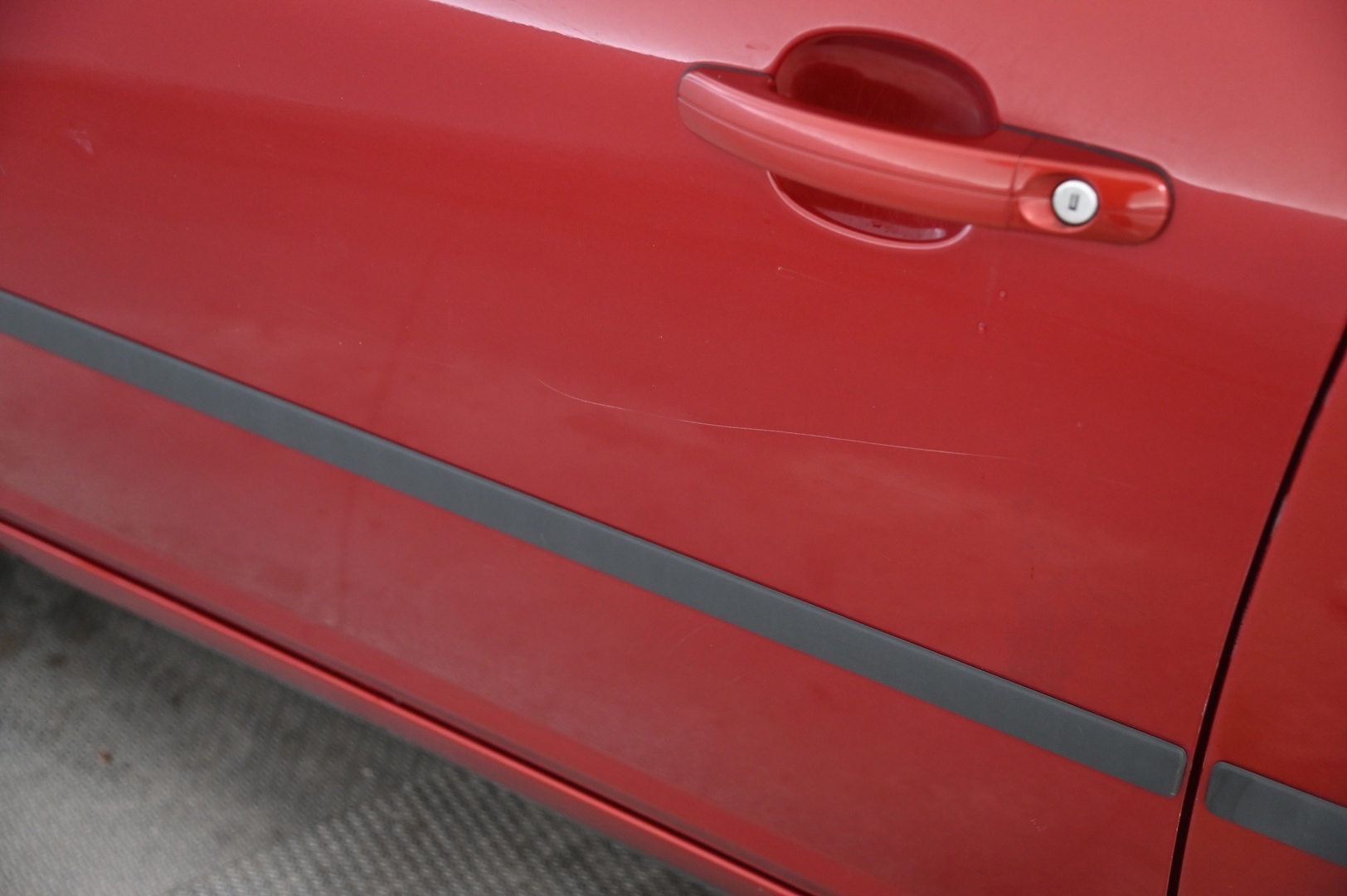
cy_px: 448
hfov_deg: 39.6
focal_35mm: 50
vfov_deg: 26.9
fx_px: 1869
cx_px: 674
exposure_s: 1/30
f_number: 4
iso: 2000
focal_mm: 50
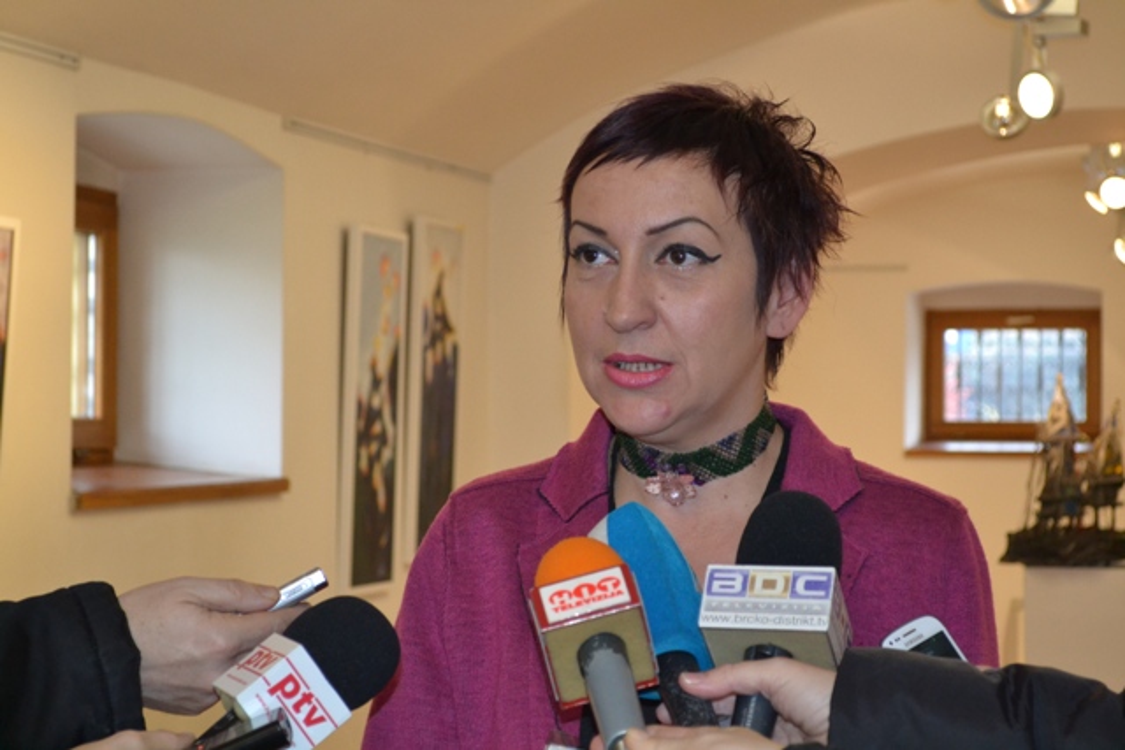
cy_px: 375
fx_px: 2250
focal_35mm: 72
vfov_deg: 18.9
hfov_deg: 28.1
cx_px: 562
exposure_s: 1/60
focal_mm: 48
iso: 1600
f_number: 5.3
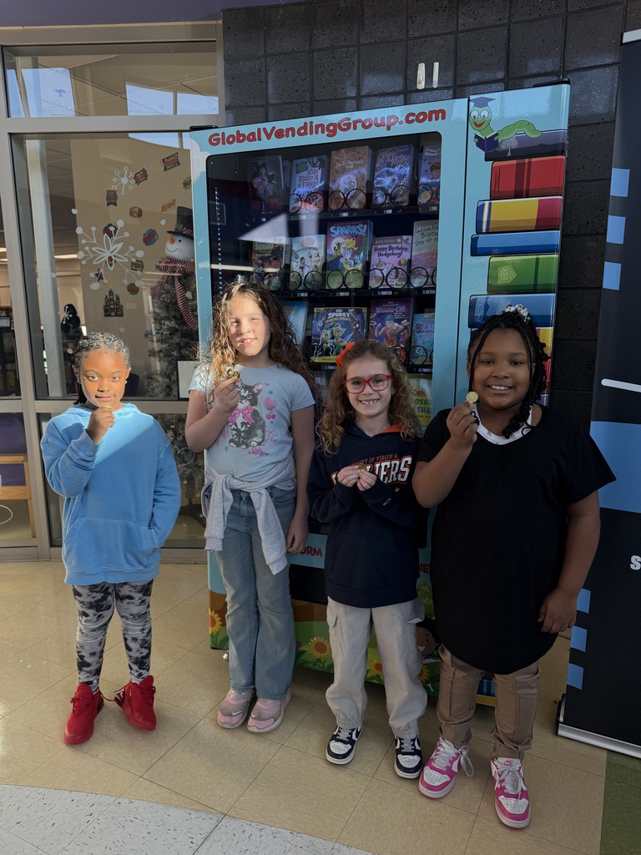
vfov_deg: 71.6
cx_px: 320
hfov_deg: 56.8
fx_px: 593
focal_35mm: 24
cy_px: 428
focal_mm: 6.76
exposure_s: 1/459
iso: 80
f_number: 1.78
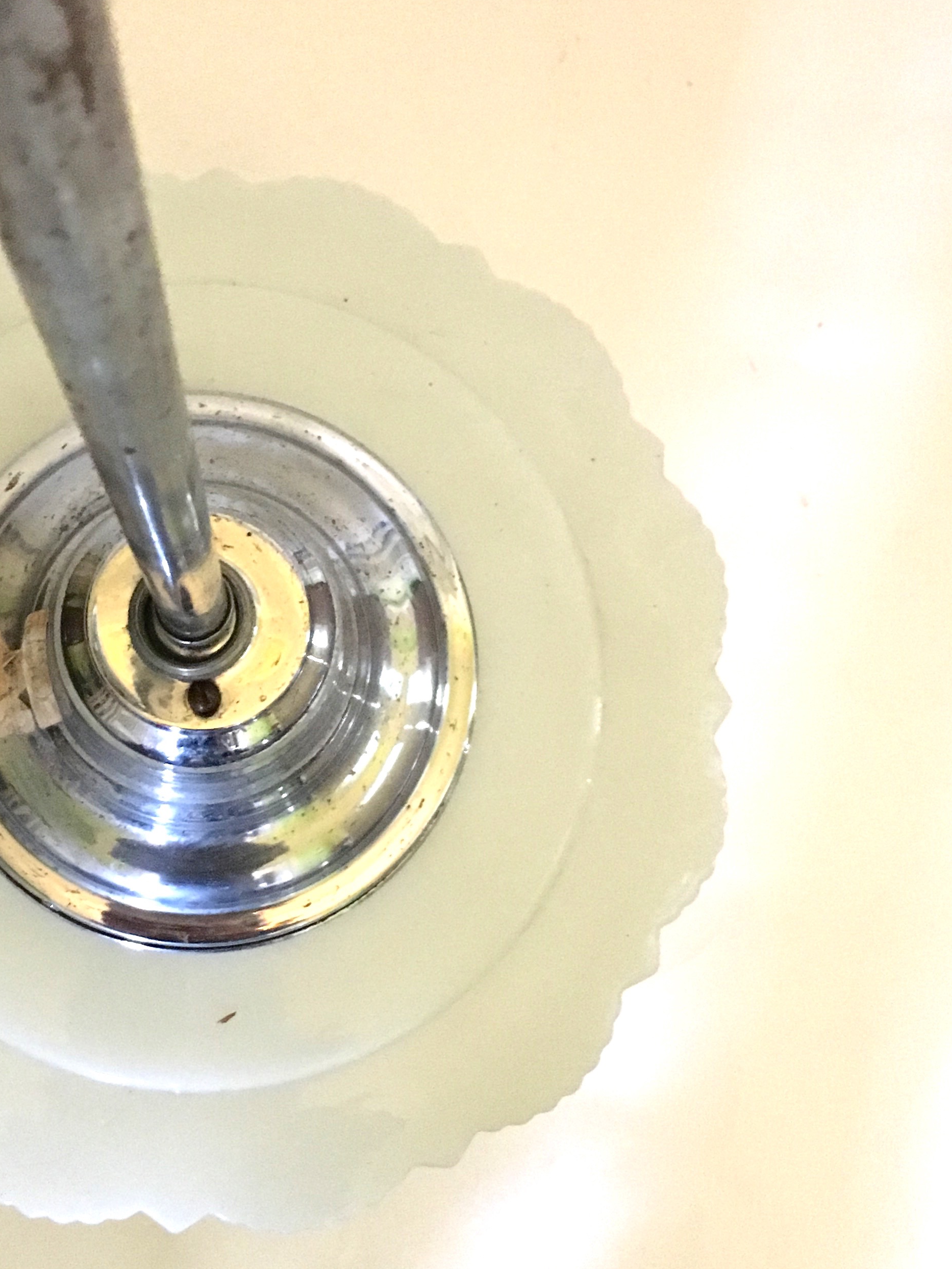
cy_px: 646
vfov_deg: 40.4
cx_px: 202
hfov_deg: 30.2
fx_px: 1723
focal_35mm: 47
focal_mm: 4.15
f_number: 2.2
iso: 250
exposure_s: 1/15
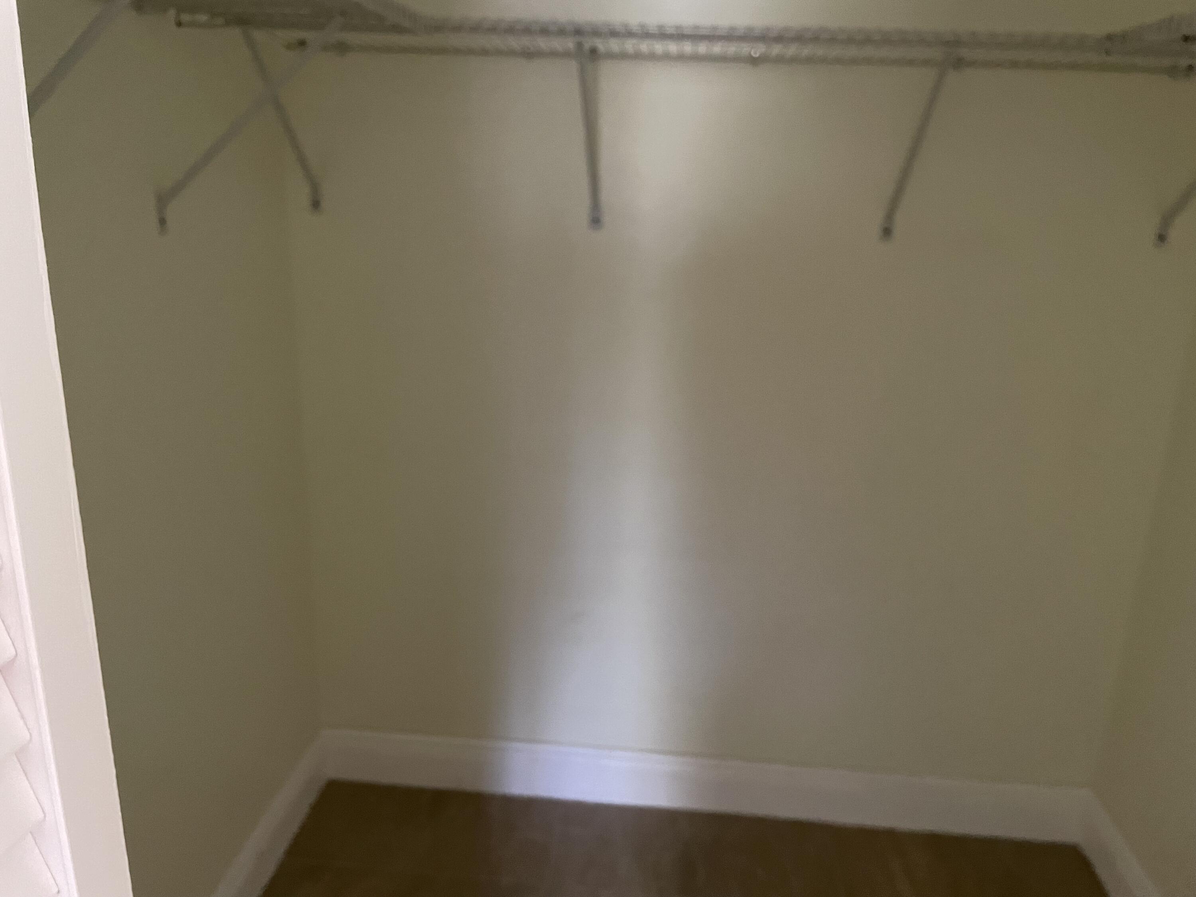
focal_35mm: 26
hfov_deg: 67.3
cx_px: 598
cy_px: 448
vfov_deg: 53.1
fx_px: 898
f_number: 1.6
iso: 640
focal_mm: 4.2
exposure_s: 1/30
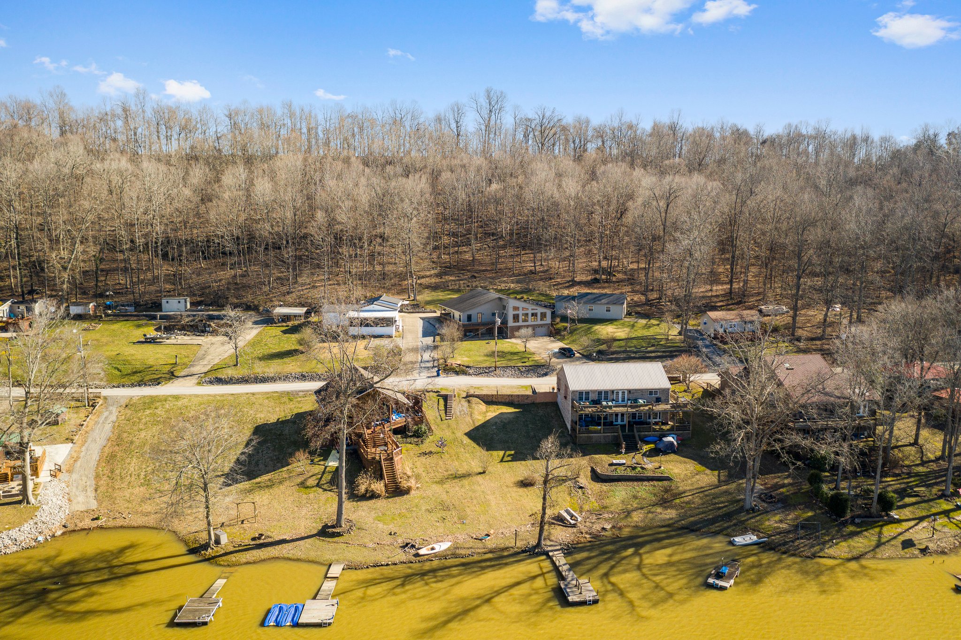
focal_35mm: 28
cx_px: 480
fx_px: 747
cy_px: 320
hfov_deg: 65.5
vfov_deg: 46.4
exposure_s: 1/60
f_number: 3.2
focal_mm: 10.26
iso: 100
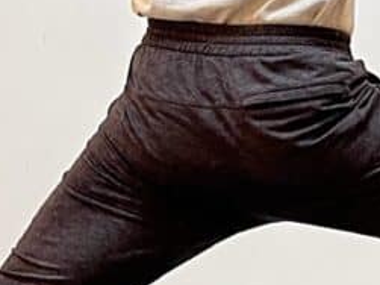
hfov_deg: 18.4
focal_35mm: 106
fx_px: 1163
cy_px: 39
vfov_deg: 13.8
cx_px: 288
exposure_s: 1/50
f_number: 1.6
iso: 160
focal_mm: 5.1
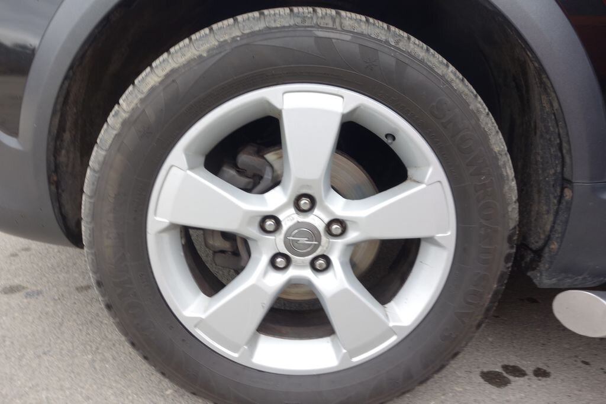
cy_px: 202
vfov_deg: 46.4
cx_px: 303
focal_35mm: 28
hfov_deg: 65.5
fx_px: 471
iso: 125
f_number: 4.5
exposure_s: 1/25
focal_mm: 10.4
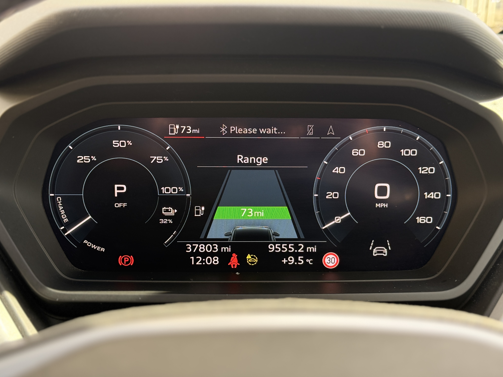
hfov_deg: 38.9
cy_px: 187
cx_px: 248
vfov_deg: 29.7
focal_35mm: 49
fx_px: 712
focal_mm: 6.76
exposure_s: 1/197
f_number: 1.78
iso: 125
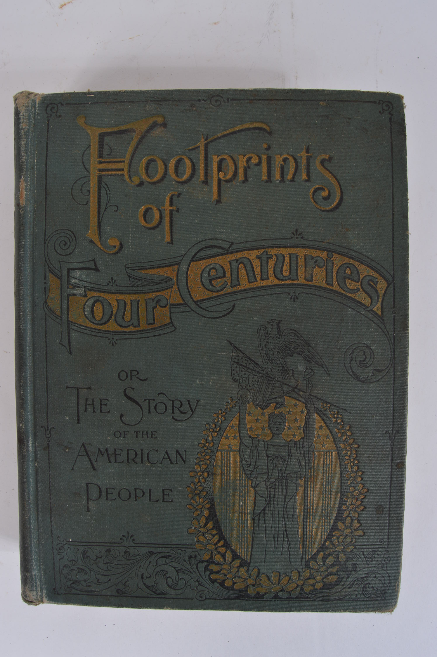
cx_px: 218
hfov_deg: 47.8
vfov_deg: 67.4
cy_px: 328
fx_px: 492
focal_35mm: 27
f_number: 9
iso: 100
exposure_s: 1/80
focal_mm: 18
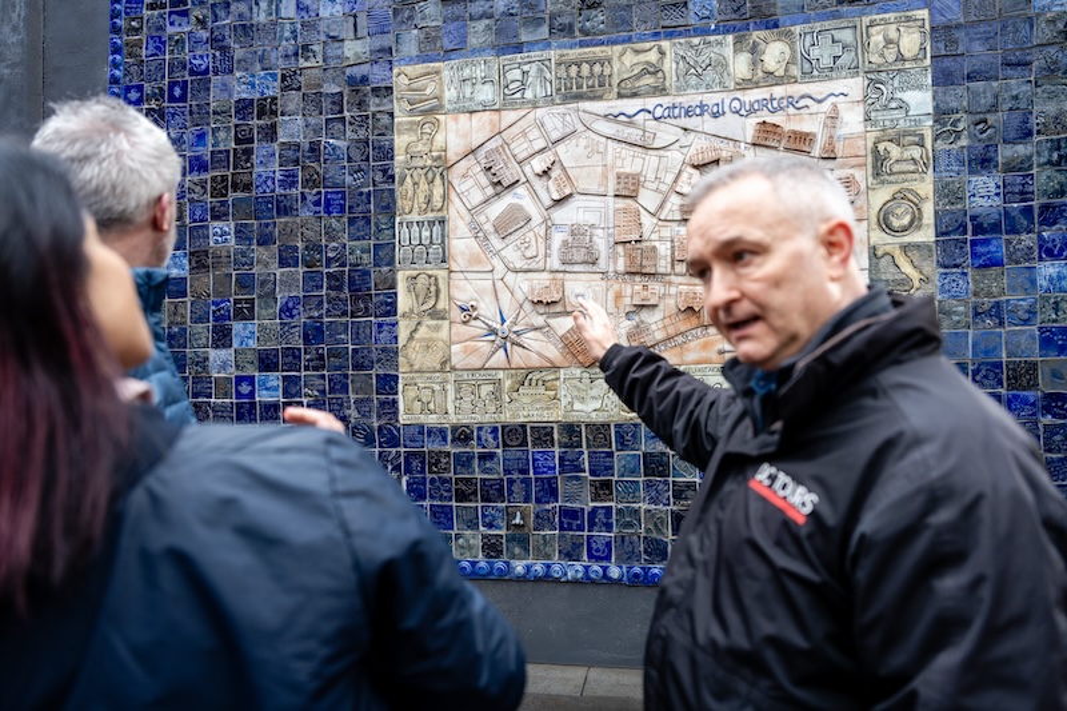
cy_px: 356
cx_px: 534
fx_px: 711
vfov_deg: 53.1
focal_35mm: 24
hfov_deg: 73.8
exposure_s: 1/500
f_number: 2.8
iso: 640
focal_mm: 24
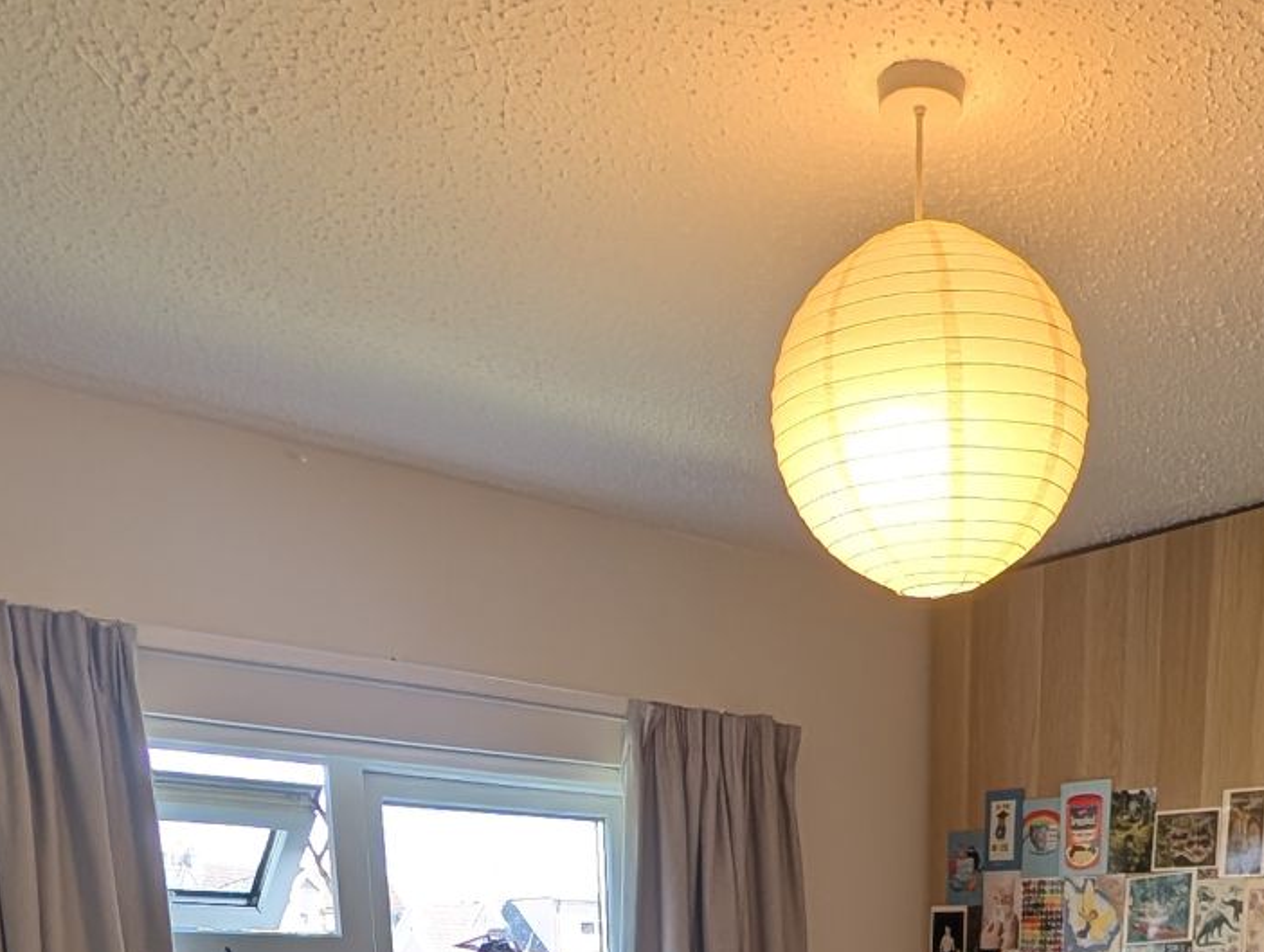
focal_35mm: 41
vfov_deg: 26.5
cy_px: 1394
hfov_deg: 44.7
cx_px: 888
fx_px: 1500
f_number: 1.95
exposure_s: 1/124
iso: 59
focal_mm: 2.23
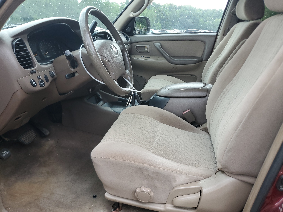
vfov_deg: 53.1
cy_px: 106
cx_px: 142
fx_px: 213
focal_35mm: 26
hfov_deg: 67.3
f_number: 1.5
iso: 52
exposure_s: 1/60.2
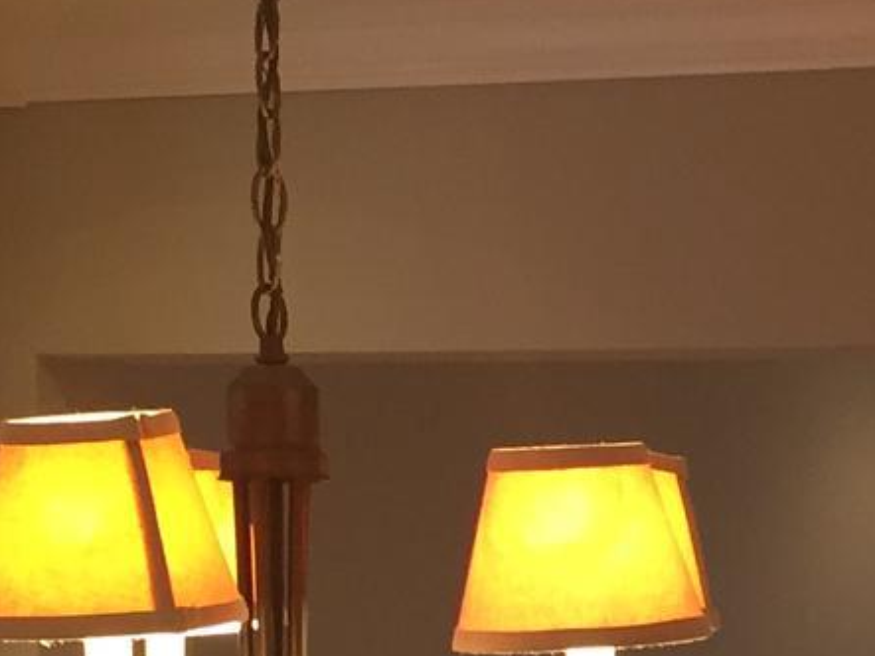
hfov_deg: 14.0
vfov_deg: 10.9
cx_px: 1231
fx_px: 3386
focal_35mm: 134
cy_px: 796
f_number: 2.2
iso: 80
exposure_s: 1/30
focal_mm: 4.15
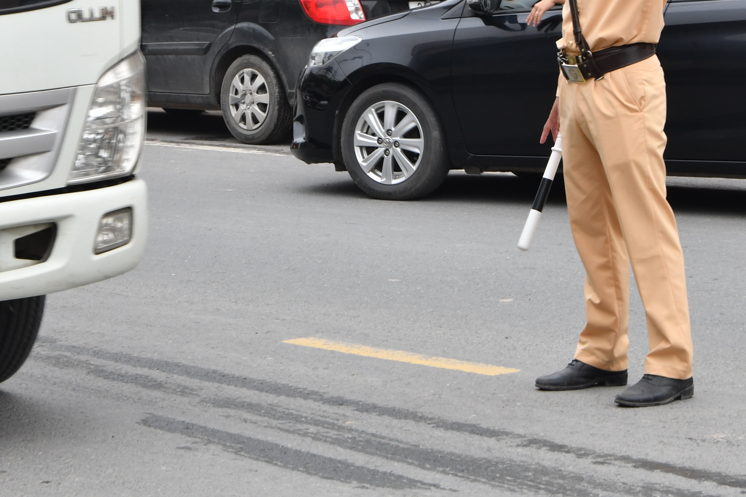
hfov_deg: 14.3
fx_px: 2963
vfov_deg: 9.5
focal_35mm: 143
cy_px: 35
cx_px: 341
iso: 320
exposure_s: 1/200
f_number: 13
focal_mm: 48
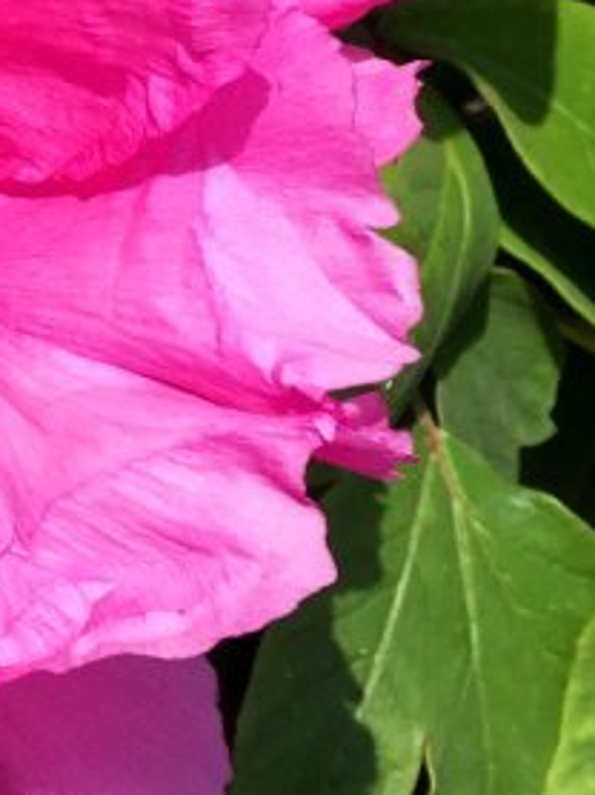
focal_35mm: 107
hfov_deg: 12.8
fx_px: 2456
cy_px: 106
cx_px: -403
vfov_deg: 18.1
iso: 32
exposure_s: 1/1799
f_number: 2.2
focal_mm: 4.15
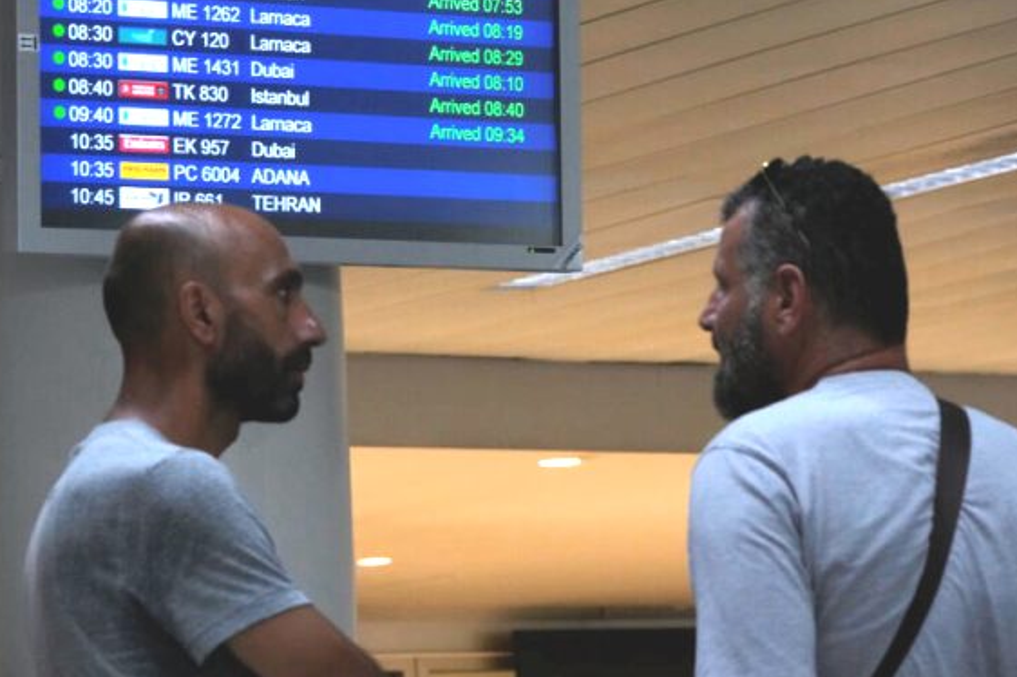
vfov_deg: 8.5
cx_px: 508
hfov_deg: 12.8
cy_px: 262
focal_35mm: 161
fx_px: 4545
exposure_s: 1/125
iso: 5000
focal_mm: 113
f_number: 9
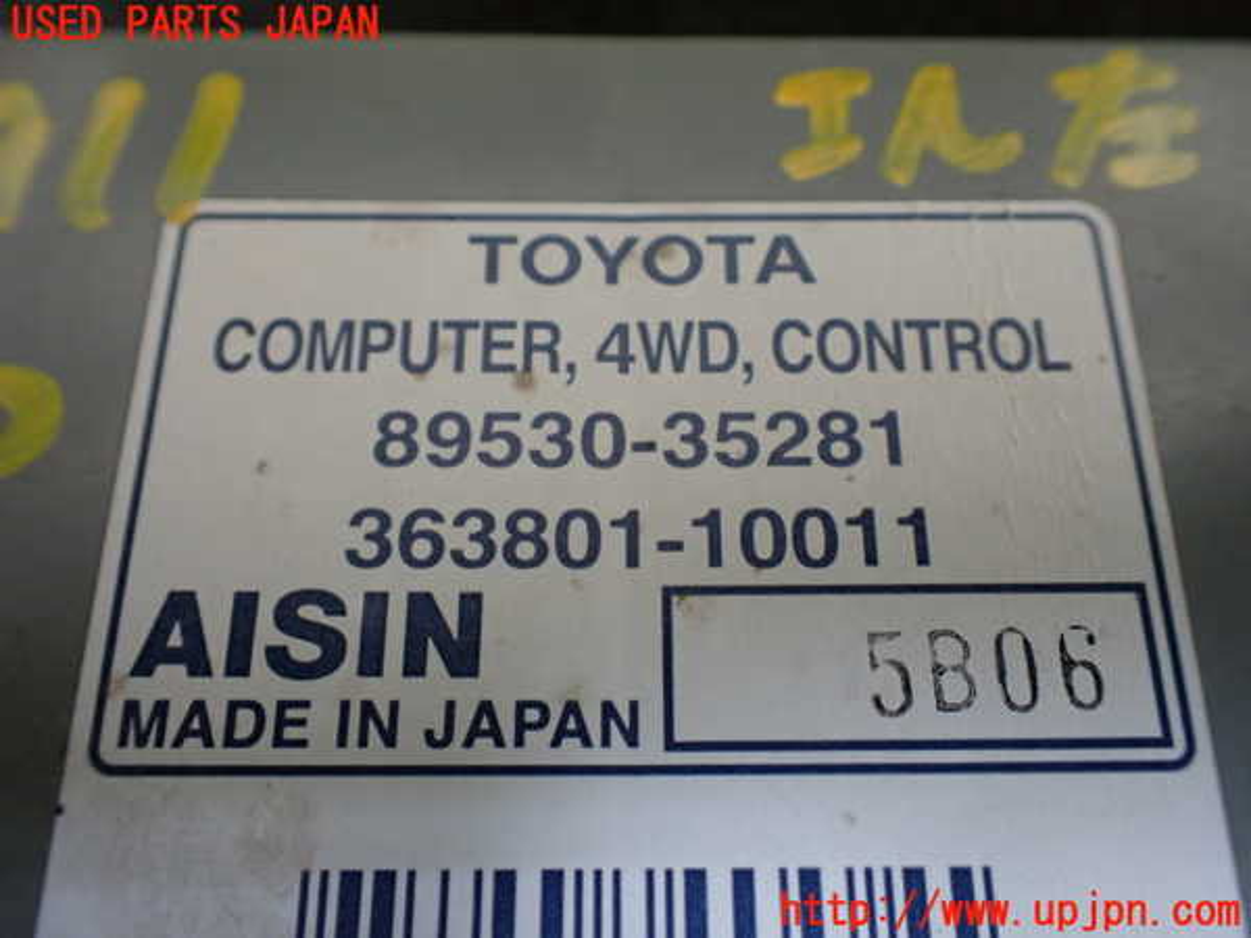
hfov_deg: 60.0
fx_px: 1084
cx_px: 626
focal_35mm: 30
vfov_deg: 46.8
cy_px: 469
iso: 250
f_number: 2.3
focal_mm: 5.4
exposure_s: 1/125
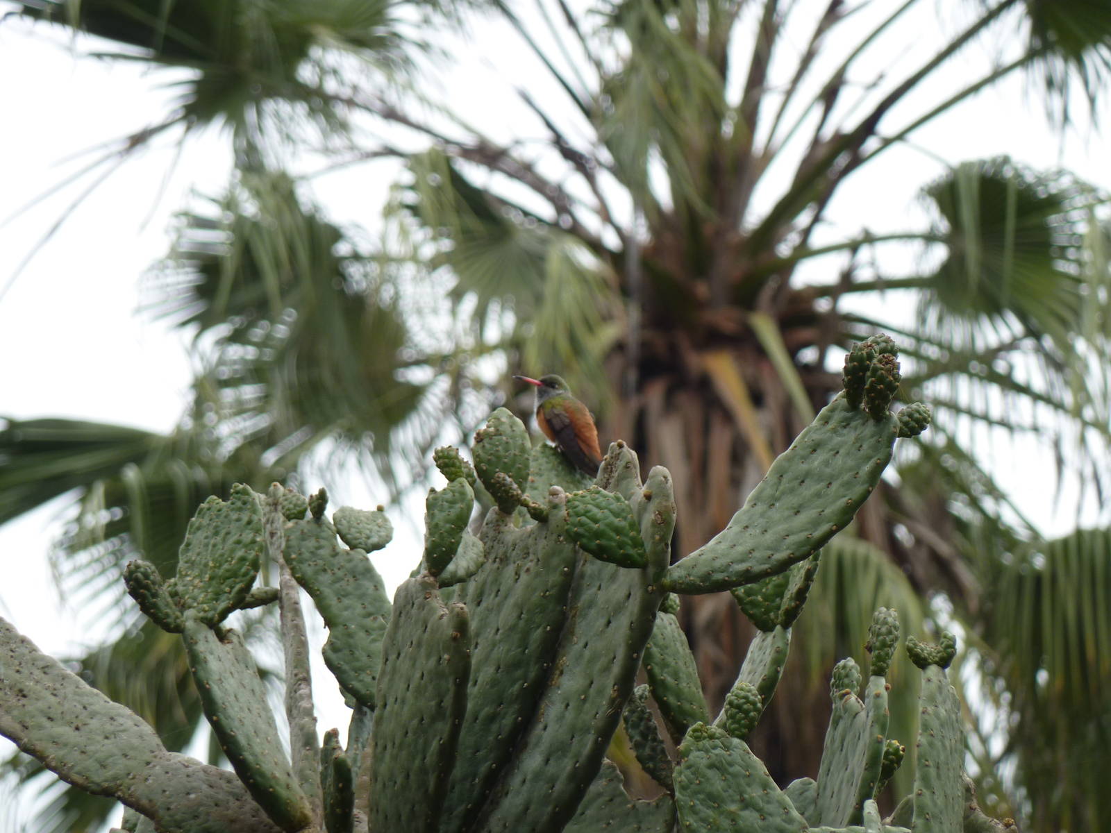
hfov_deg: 6.6
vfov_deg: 5.0
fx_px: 9628
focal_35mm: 300
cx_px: 556
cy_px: 416
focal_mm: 49.2
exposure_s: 1/125
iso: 80
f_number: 4.9
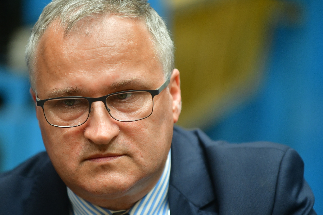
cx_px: 122
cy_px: 122
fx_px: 2287
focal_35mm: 255
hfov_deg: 8.1
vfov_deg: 5.4
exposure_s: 1/500
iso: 900
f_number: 2.8
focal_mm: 200
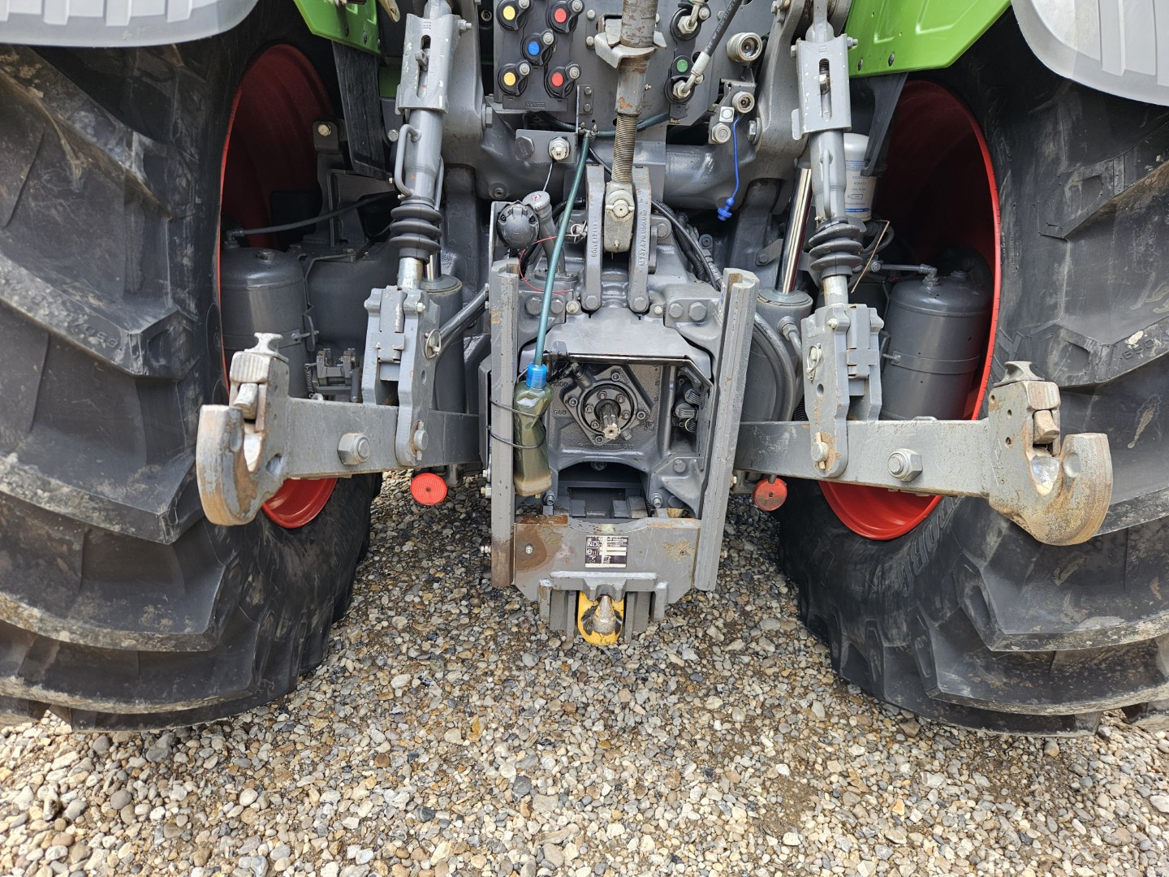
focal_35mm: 23
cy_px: 438
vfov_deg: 58.9
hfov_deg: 73.9
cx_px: 584
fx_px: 777
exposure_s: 1/180
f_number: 1.8
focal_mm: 5.4
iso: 40
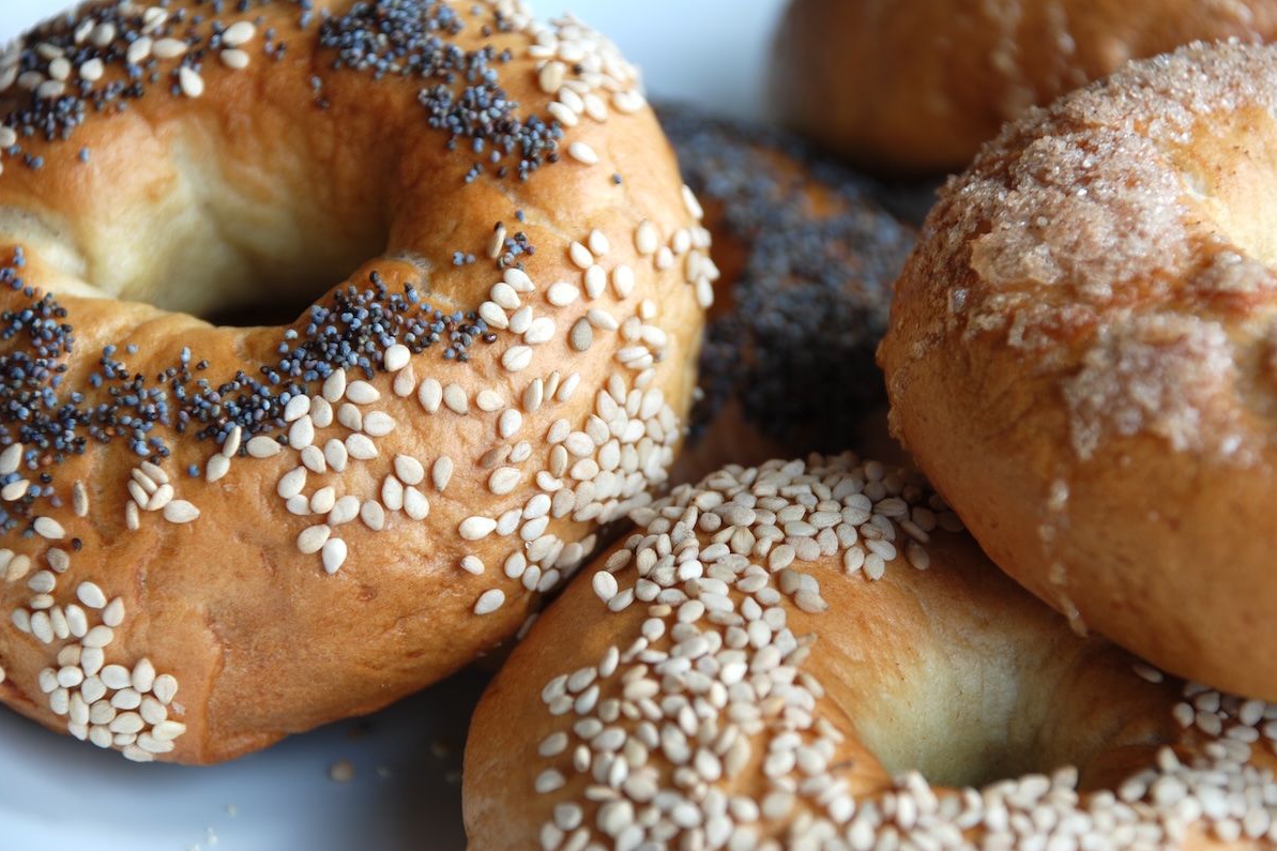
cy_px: 429
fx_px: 5089
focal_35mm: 144
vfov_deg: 9.6
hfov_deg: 14.3
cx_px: 639
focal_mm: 95
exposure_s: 1/30
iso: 100
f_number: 5.6
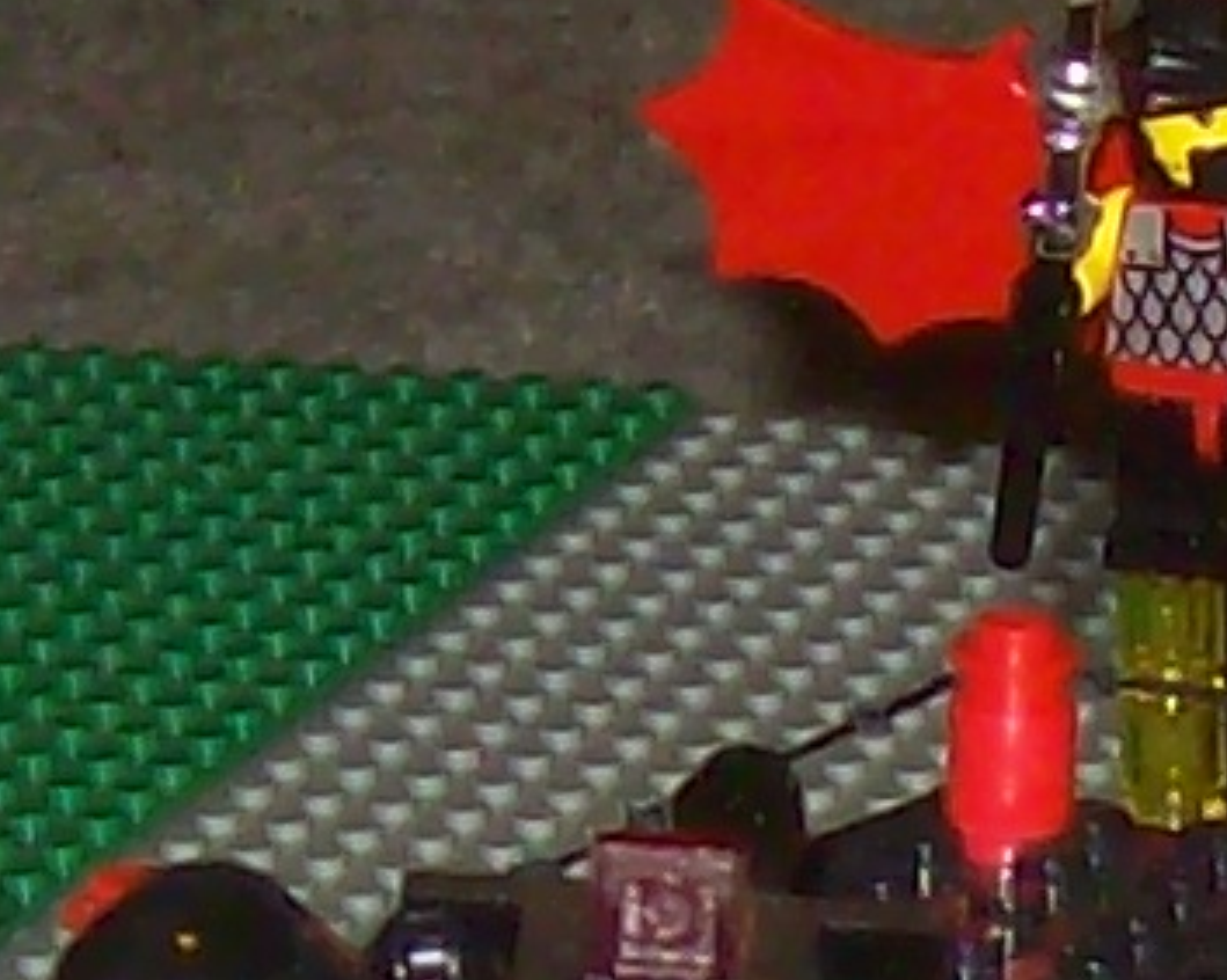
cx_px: 1039
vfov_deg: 6.0
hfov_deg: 7.5
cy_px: 1390
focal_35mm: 256
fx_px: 9291
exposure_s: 1/128
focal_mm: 6
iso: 80
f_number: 2.7
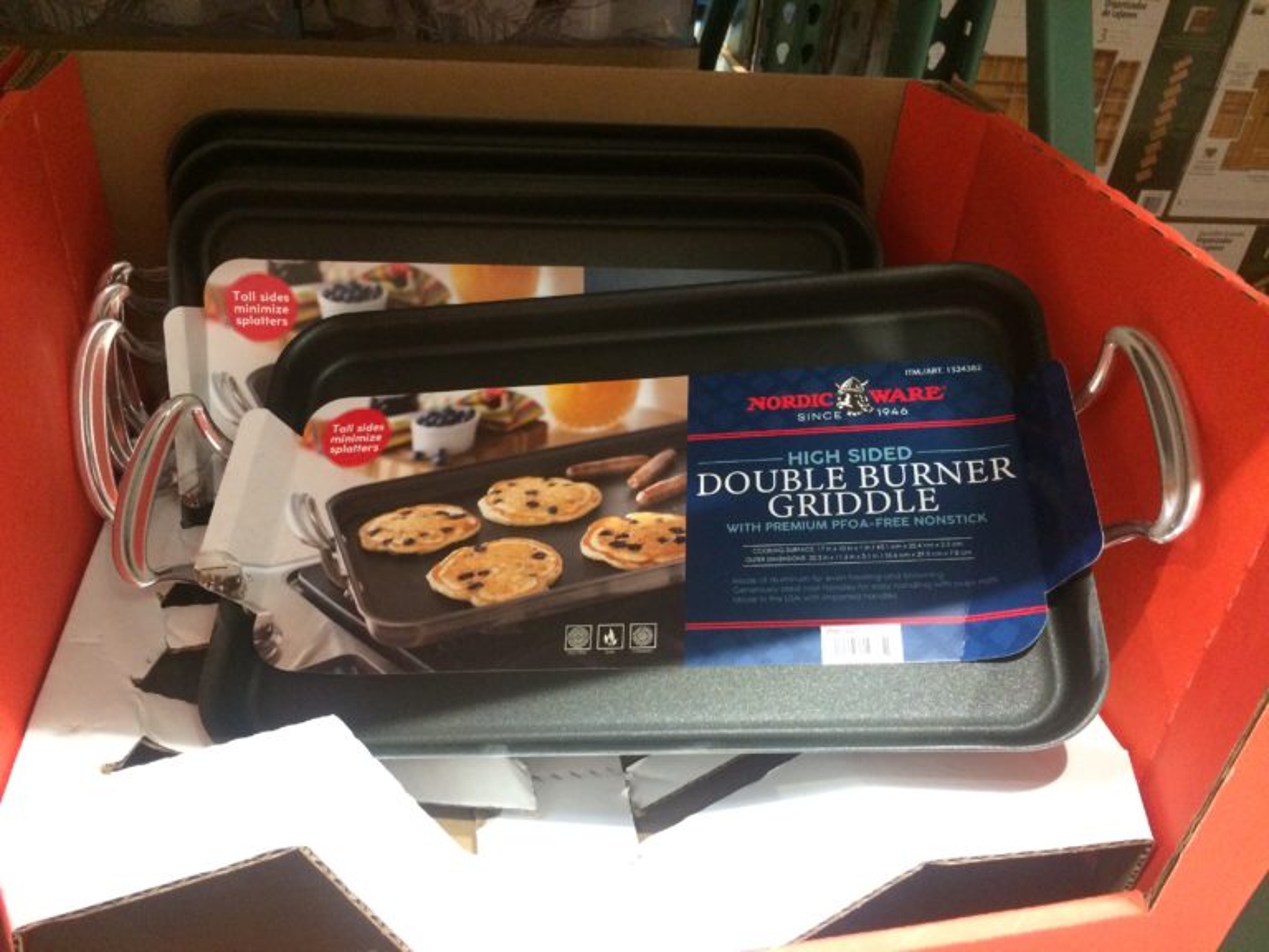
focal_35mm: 29
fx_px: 1063
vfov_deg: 48.2
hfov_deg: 61.7
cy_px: 476
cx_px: 634
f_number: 2.2
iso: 250
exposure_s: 1/30
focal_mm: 4.15
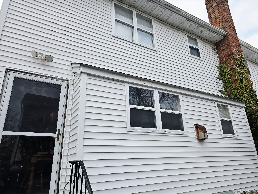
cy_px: 97
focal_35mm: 23
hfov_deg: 73.9
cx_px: 129
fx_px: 171
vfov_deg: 58.9
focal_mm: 6.3
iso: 12
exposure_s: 1/625
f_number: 1.7
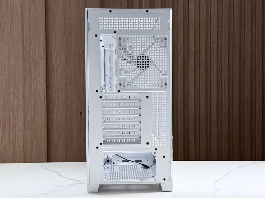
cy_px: 99
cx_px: 132
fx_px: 367
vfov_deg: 30.3
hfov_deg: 39.7
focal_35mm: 48
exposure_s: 1/60
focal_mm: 6.76
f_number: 1.78
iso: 160
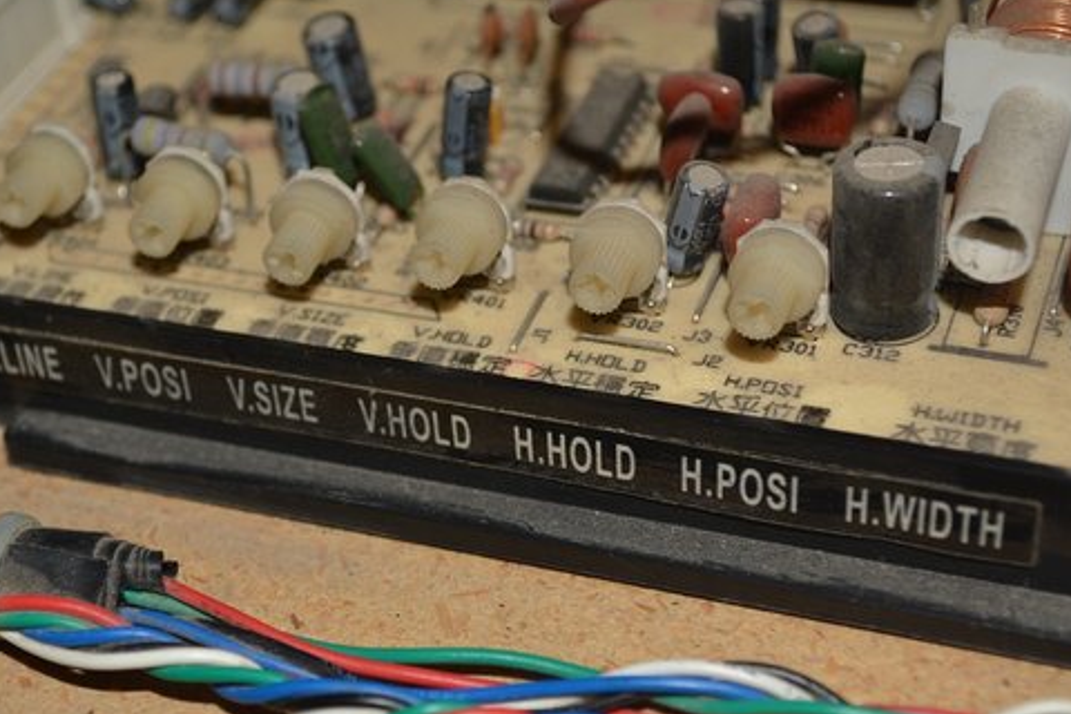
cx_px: 408
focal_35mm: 75
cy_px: 415
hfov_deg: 26.9
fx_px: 2231
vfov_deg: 18.2
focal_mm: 40
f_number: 5.6
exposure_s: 1/30
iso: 200
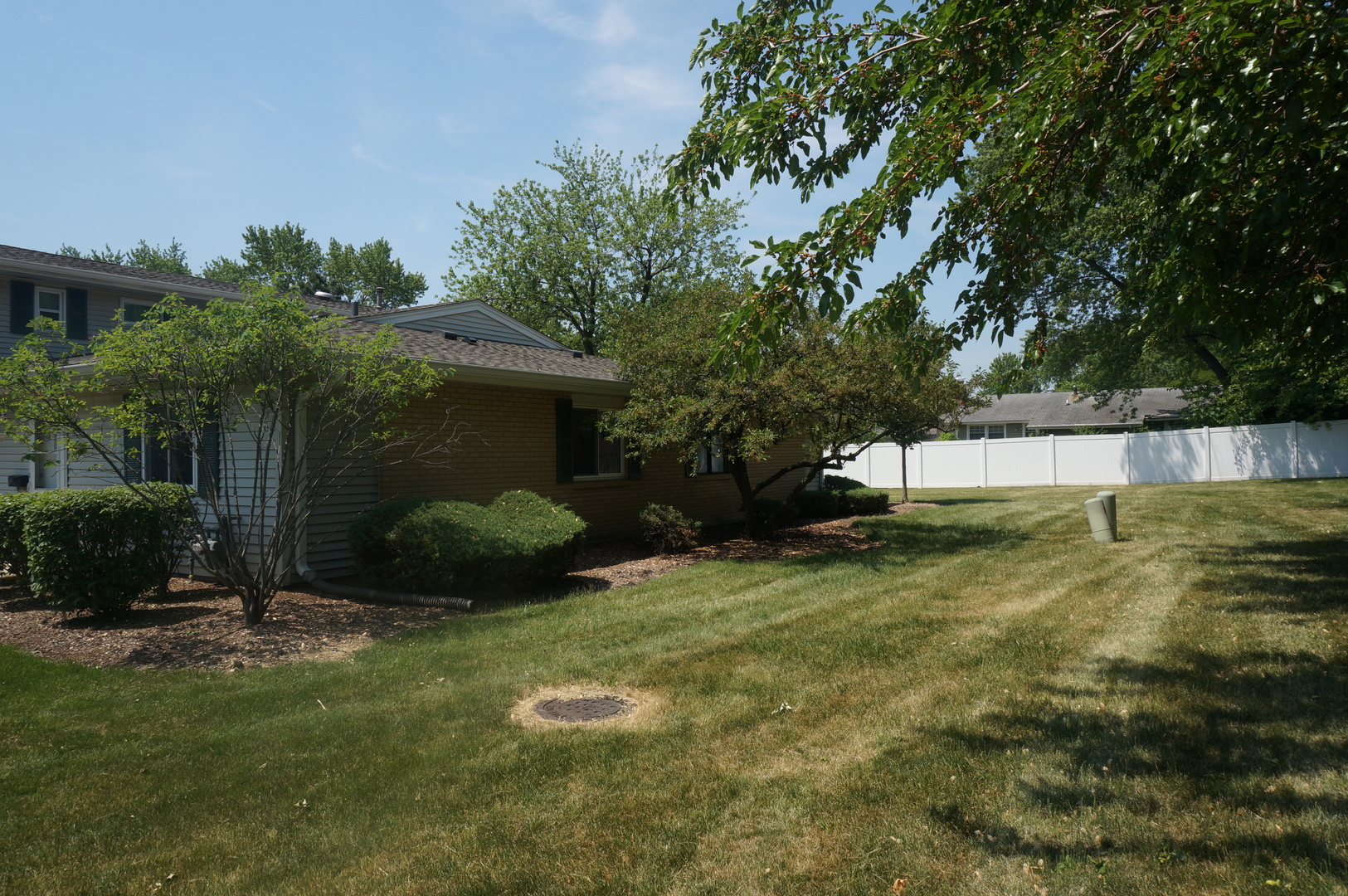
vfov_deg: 53.0
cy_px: 448
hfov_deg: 73.8
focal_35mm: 24
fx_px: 898
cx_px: 674
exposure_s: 1/100
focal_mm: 16
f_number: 13
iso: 100
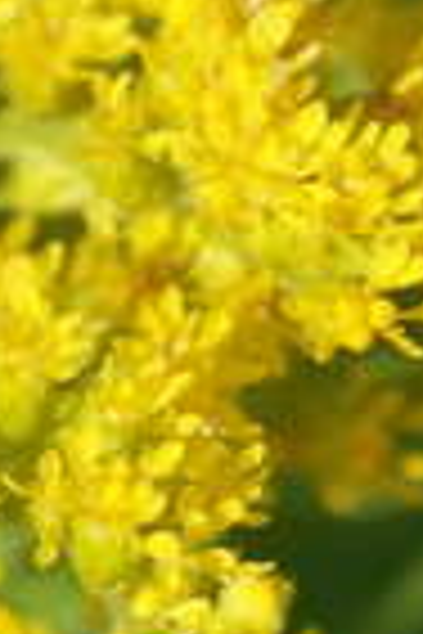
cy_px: 223
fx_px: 17306
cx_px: -414
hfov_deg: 1.4
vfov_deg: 2.1
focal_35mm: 982
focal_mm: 50.48
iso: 100
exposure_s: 1/1000
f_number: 4
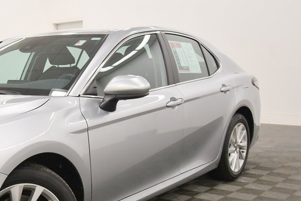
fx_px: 460
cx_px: 20
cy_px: 156
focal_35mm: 55
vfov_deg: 24.3
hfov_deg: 33.9
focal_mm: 19
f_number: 5.6
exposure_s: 1/160
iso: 800
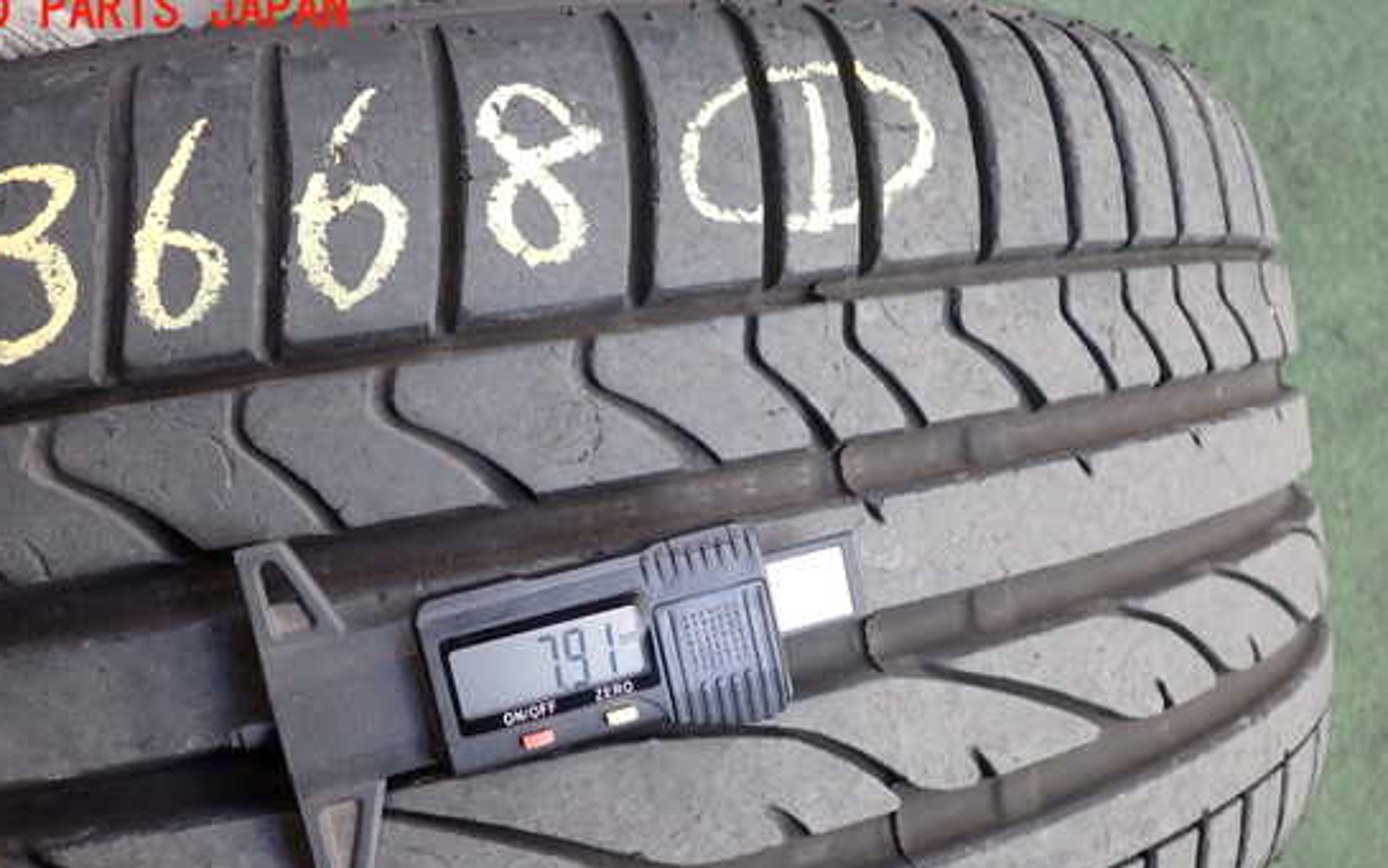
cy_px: 552
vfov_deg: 36.1
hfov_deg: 55.3
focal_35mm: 35
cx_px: 649
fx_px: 1324
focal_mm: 5.4
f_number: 2.3
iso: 200
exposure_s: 1/80
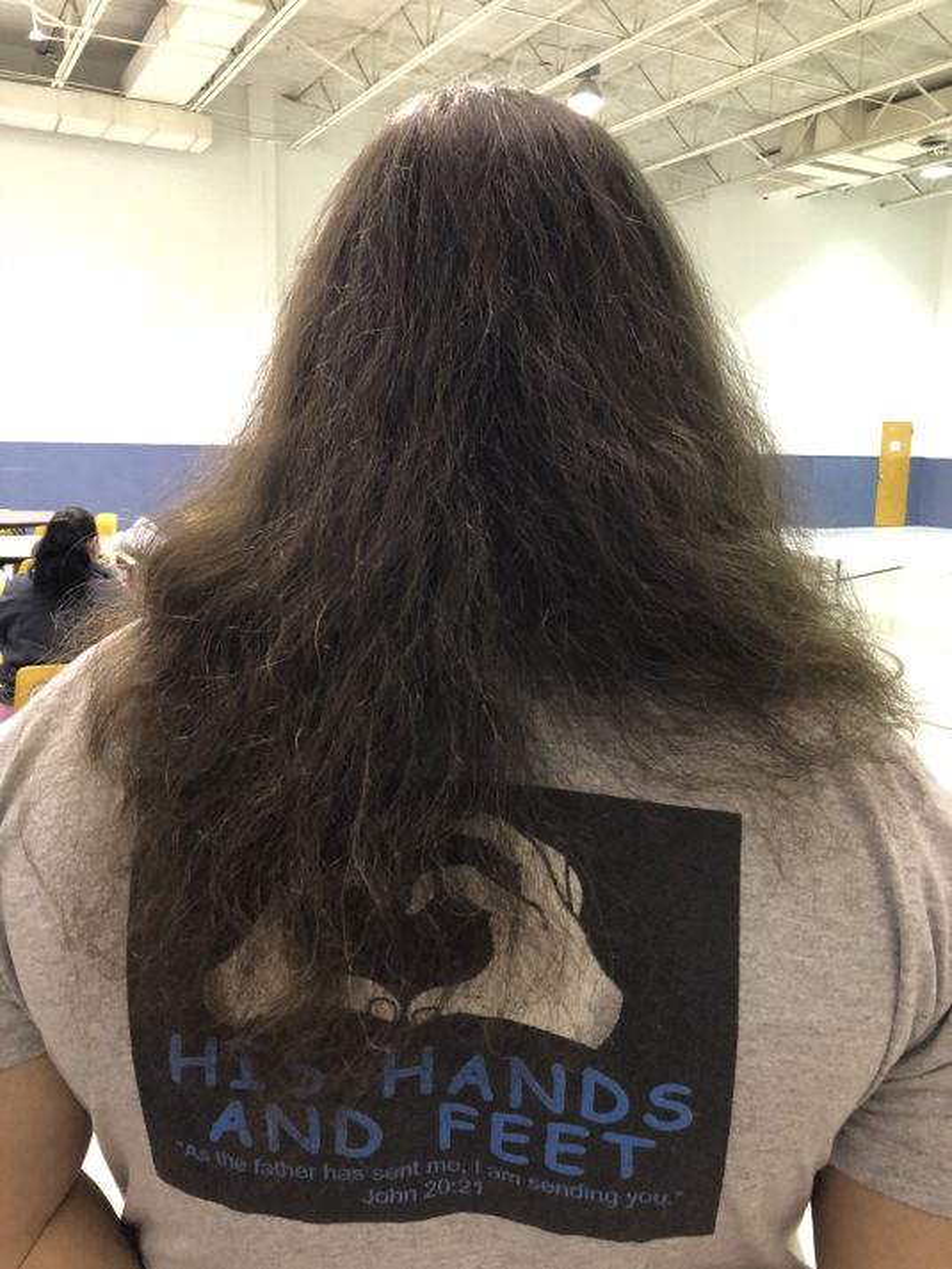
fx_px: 1026
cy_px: 634
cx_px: 476
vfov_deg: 63.4
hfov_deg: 49.8
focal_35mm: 28
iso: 100
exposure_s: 1/9
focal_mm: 3.99
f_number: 1.8
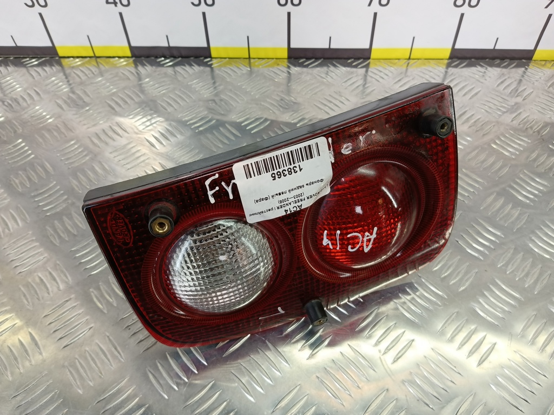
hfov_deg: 73.9
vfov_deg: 58.9
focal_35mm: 23
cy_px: 208
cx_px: 277
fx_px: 368
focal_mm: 4.11
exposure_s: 1/50
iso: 111
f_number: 1.6
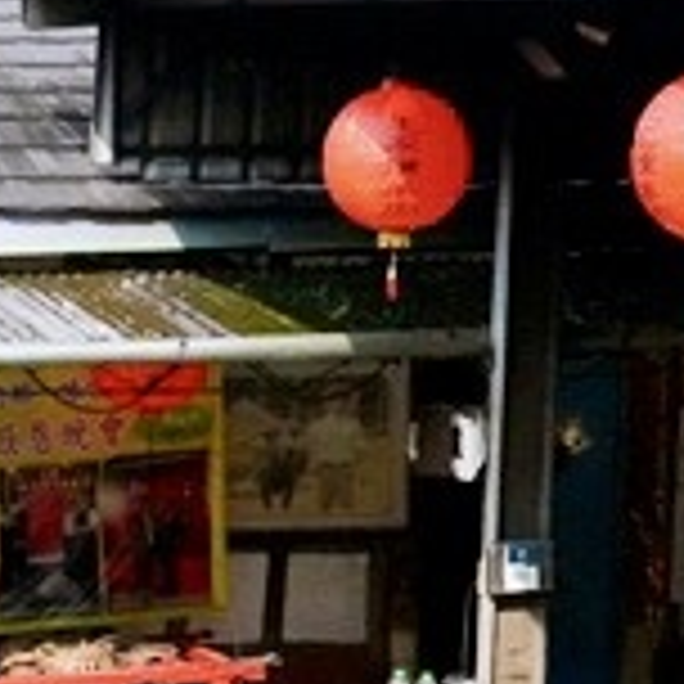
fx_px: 3979
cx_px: -500
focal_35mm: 178
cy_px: 673
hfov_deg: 9.4
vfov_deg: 9.8
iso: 6400
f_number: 10
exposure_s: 1/3200
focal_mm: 31
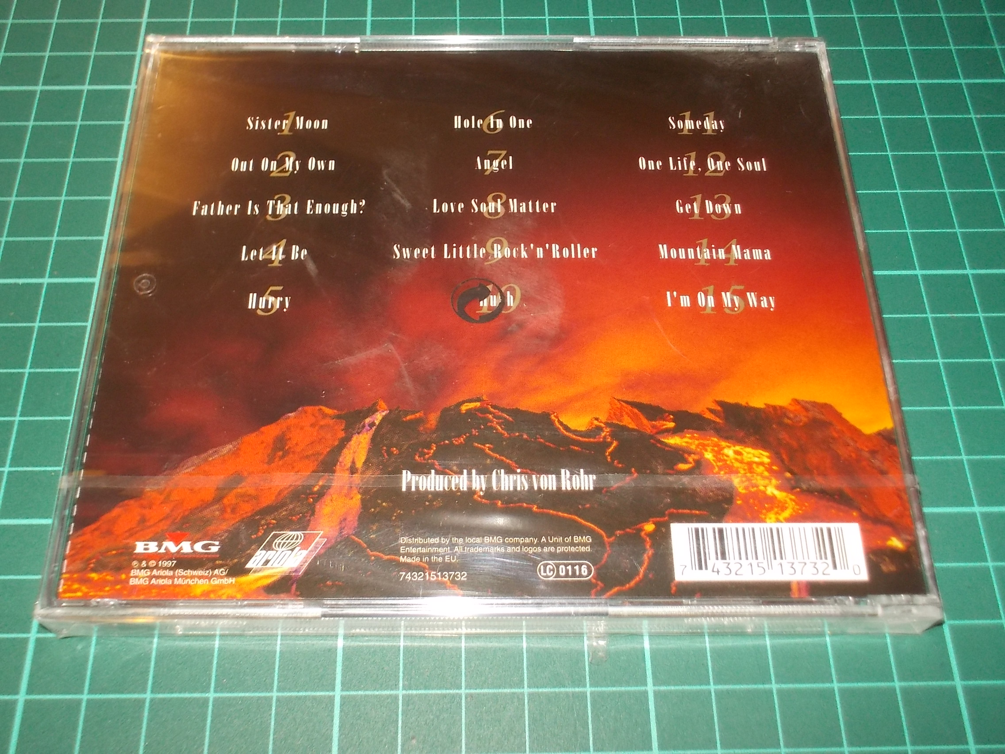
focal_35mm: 37
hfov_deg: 50.1
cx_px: 502
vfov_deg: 38.7
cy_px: 377
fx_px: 1074
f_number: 3.7
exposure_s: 1/30
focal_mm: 5.2
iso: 200
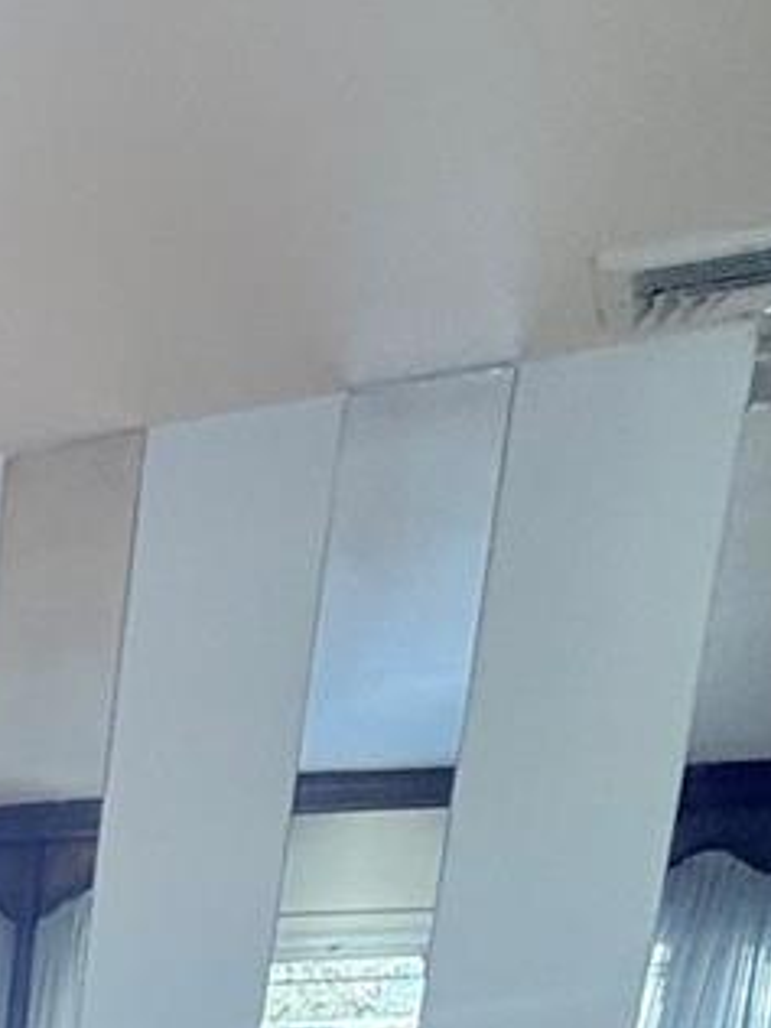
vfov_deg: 22.9
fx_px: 2019
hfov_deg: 15.8
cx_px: -865
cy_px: 1558
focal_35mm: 68
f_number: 2.2
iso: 64
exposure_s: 1/120
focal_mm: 2.22
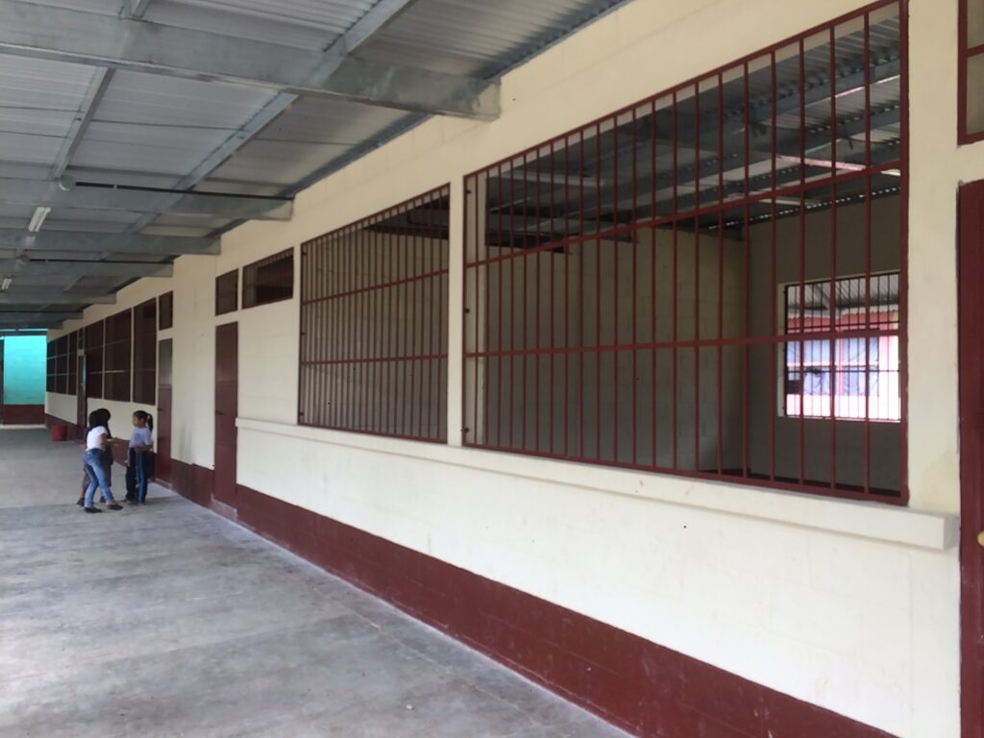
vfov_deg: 48.2
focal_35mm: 29
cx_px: 492
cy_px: 369
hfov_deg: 61.7
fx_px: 824
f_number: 2.2
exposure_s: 1/159
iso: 32
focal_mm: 4.15
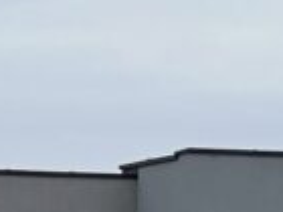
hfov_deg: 3.4
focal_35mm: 564
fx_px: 4611
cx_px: -578
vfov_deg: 2.6
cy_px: 372
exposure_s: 1/339
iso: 32
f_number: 2.8
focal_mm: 9
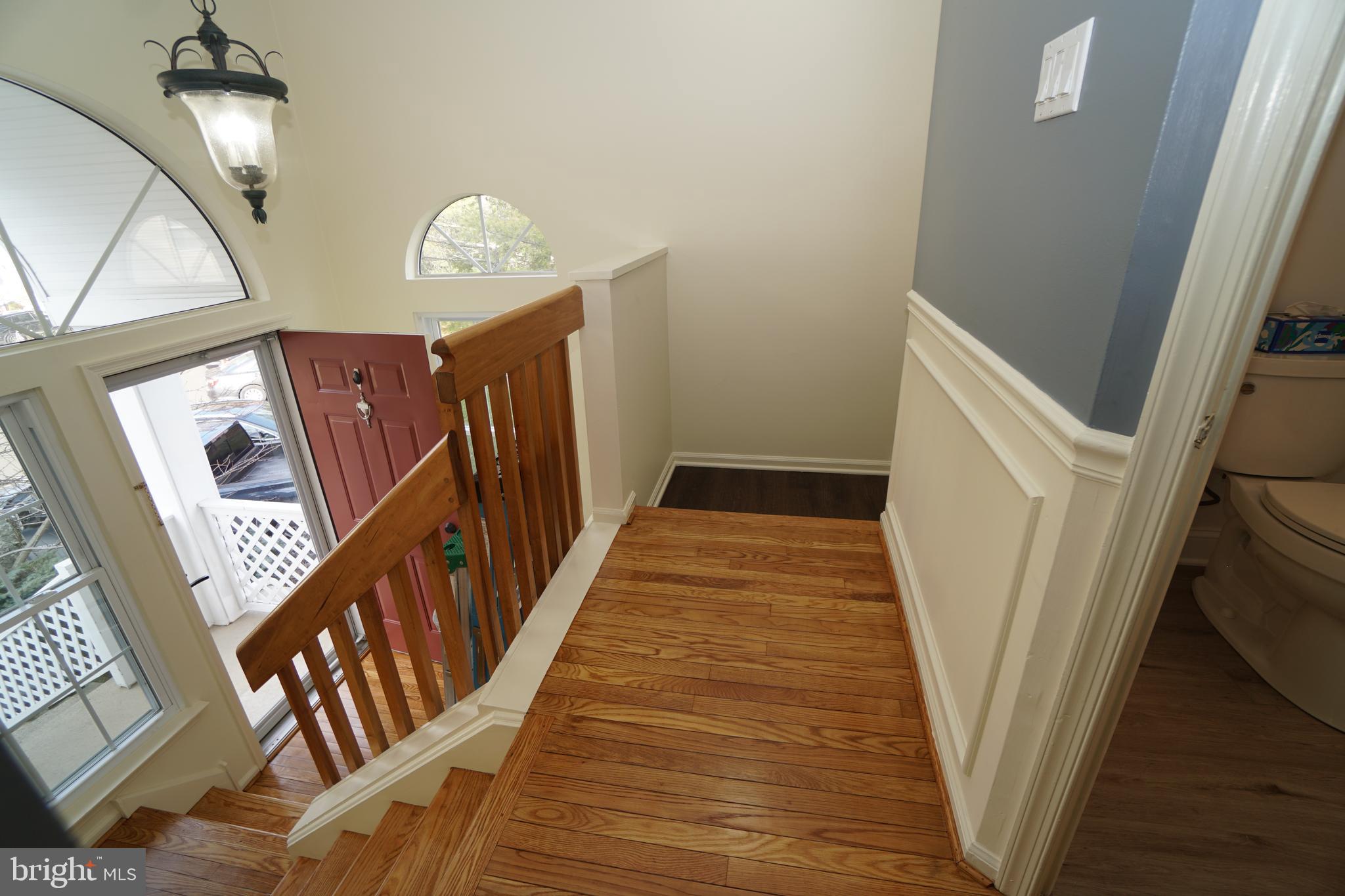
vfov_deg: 77.3
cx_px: 672
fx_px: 560
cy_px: 448
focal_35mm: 15
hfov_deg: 100.4
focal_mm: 10
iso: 100
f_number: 4
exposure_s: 1/60
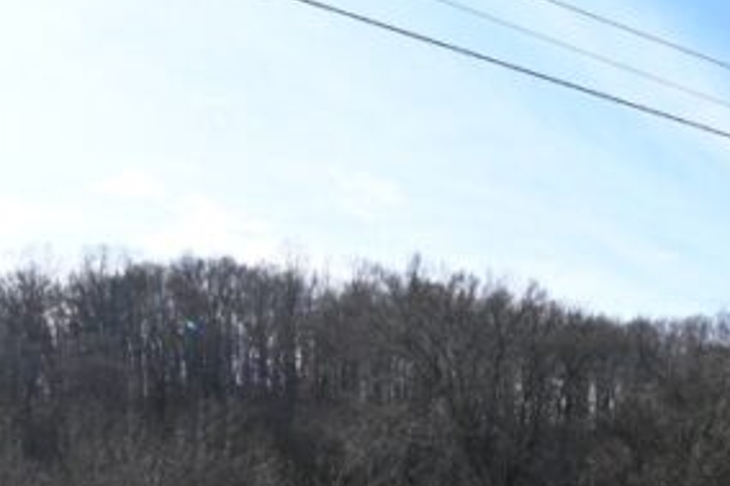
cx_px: 535
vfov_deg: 23.1
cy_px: 576
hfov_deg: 36.2
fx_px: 1094
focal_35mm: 54
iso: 100
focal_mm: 10
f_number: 7.1
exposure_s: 1/200
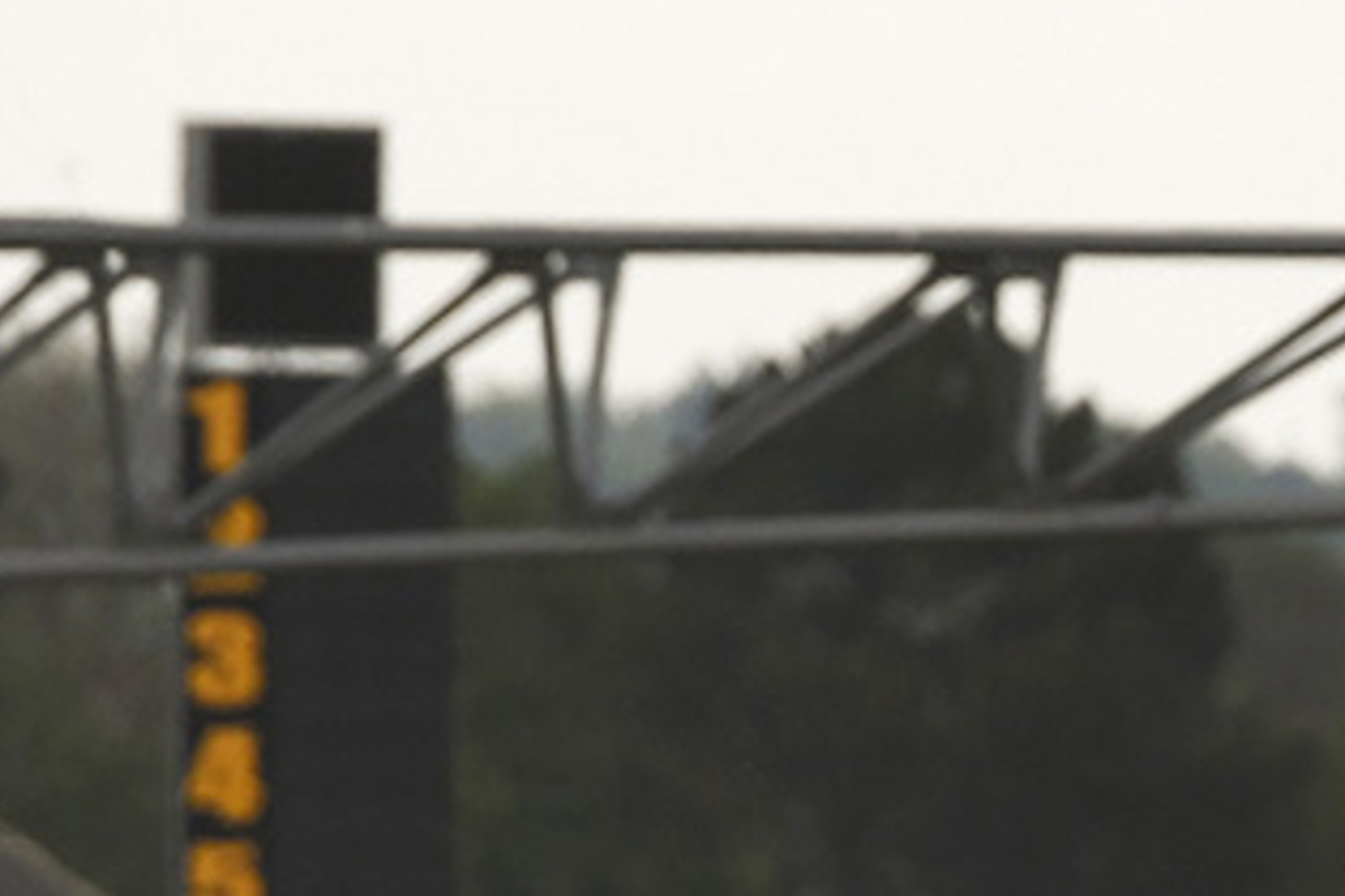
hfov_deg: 1.7
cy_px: 1151
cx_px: 1958
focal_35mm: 1224
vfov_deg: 1.1
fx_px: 45704
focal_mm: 200
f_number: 4
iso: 400
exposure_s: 1/1000
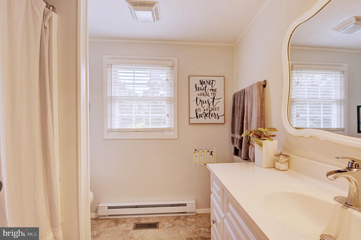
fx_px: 360
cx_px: 180
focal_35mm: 36
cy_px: 120
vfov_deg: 36.8
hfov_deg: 53.2
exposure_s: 1/40
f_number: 10
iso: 400
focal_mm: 24
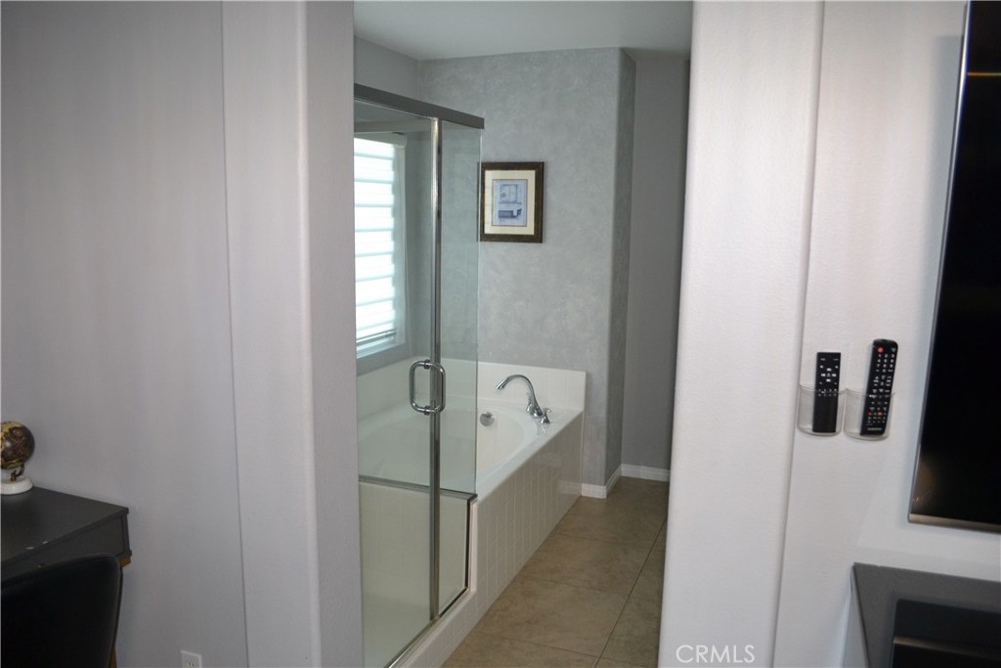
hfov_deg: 67.4
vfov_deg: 47.9
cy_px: 334
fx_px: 751
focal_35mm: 27
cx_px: 500
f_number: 3.5
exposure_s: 1/60
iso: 720
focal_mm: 18
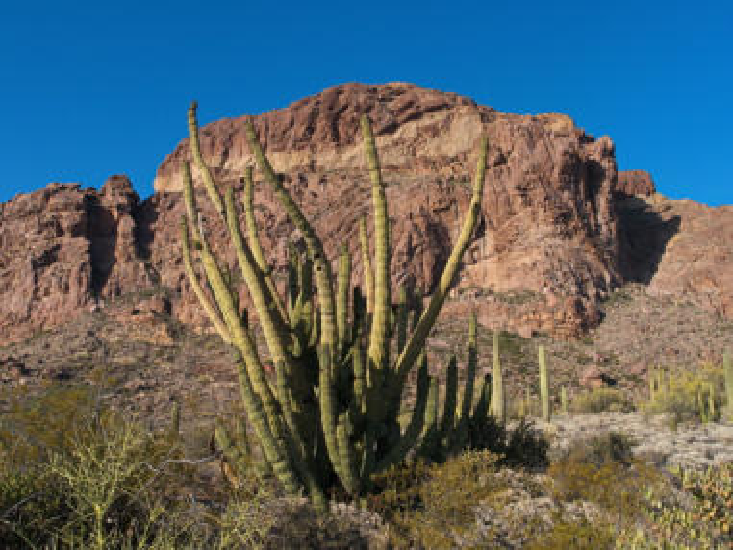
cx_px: 366
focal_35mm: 38
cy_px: 275
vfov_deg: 37.7
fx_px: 805
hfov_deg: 49.0
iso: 250
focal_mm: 19
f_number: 9
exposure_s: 1/320
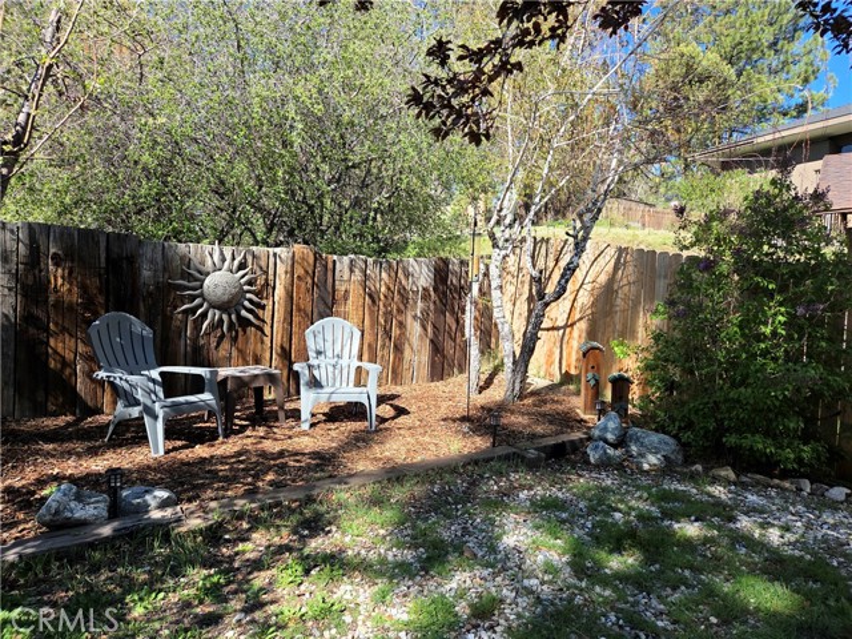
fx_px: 566
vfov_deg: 58.9
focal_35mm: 23
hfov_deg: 73.9
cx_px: 426
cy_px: 320
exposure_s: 1/2000
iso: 80
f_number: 1.8
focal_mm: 5.4
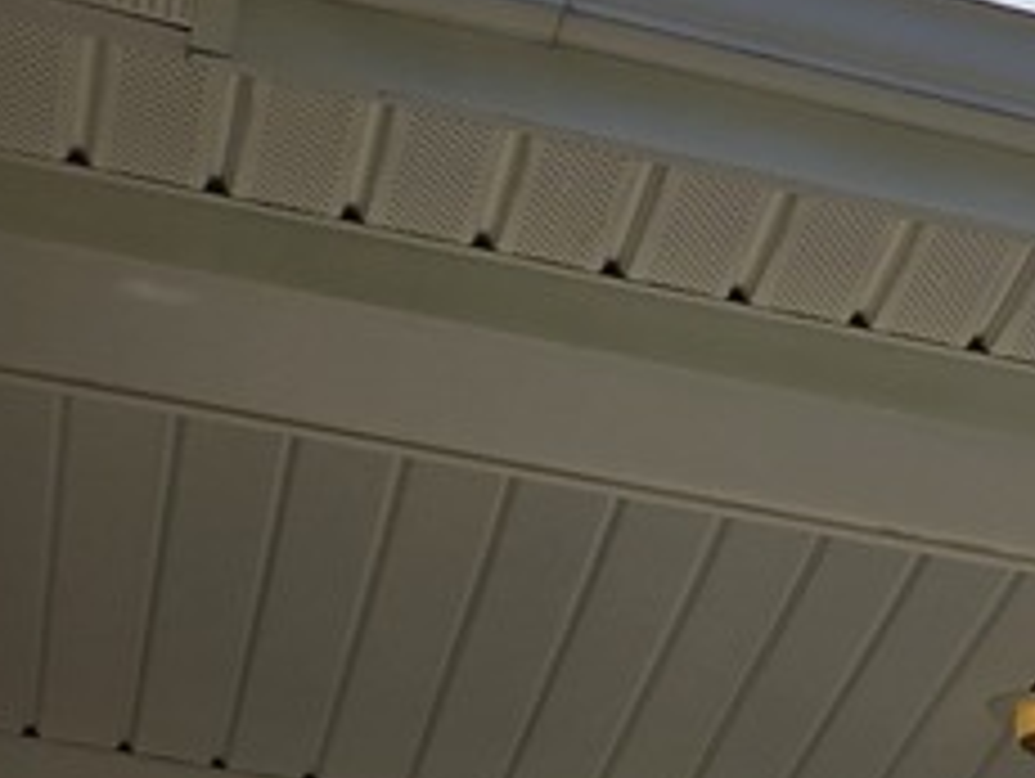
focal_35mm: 144
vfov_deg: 9.0
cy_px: 2051
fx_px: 4310
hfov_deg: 11.1
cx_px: 2632
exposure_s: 1/1770
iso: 25
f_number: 1.8
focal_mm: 5.4
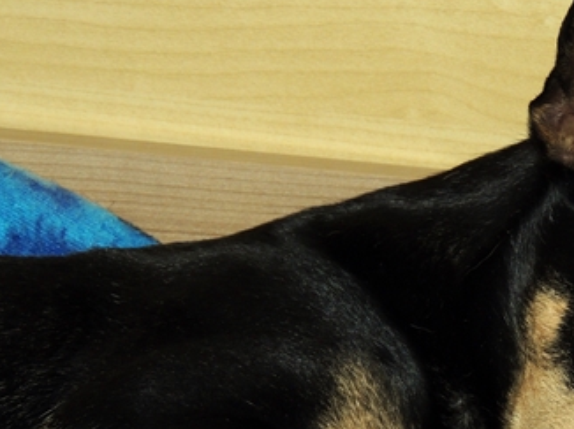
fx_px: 8898
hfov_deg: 3.7
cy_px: 305
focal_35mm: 537
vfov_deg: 2.8
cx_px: 495
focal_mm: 44.5
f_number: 4.7
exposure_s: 1/60
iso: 200
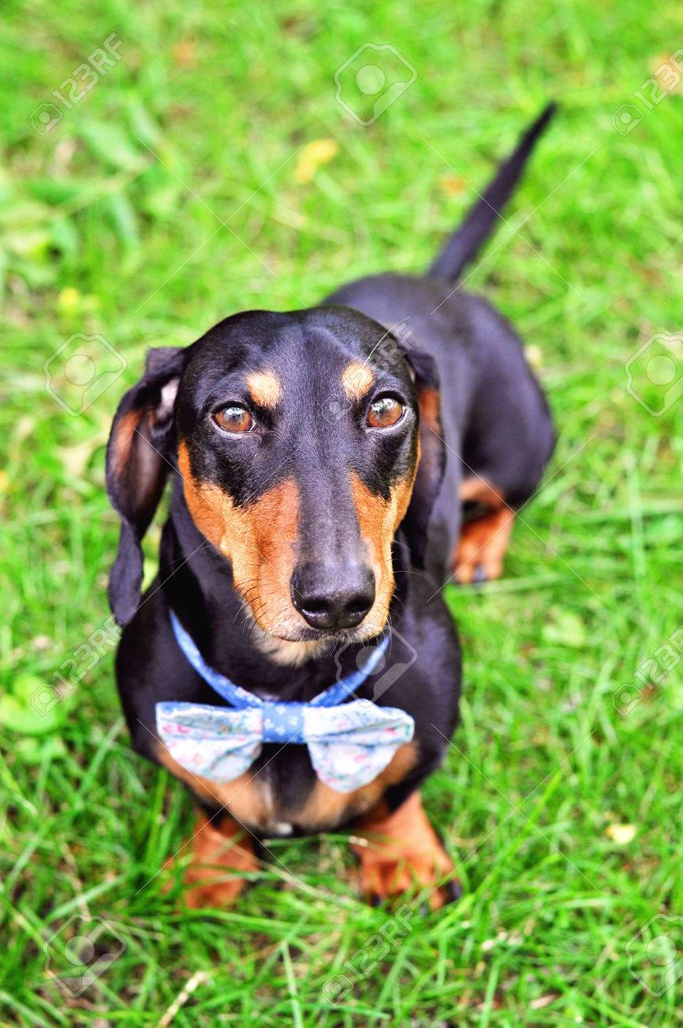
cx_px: 342
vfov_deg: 27.0
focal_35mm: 75
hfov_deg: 18.1
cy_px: 514
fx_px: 2140
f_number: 4
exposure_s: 1/60
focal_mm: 50
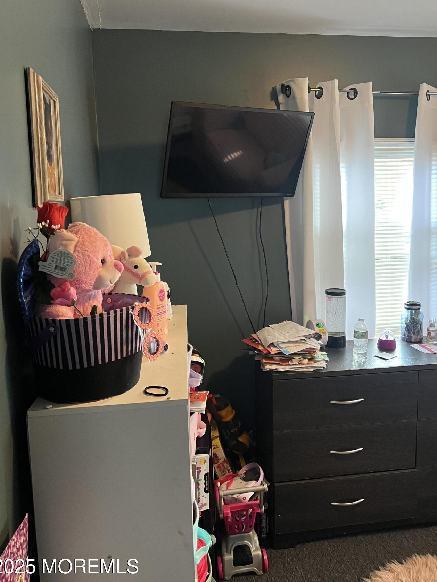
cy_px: 251
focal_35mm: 31
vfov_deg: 58.1
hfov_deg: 45.4
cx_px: 237
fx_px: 522
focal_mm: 5.7
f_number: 1.5
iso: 320
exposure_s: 1/60
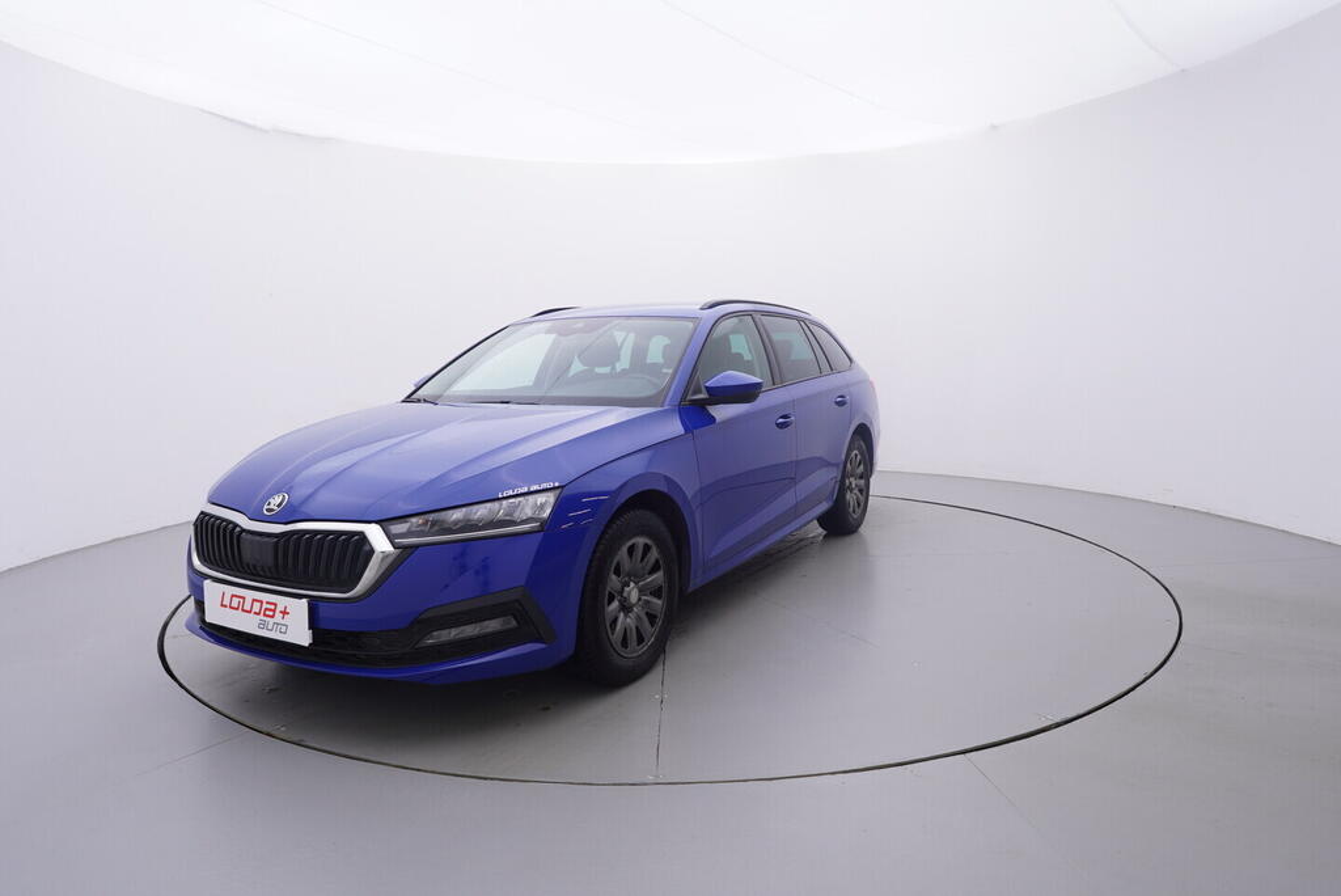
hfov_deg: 77.3
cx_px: 670
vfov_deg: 56.2
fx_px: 839
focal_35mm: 22
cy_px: 448
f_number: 5
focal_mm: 15
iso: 200
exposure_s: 1/80
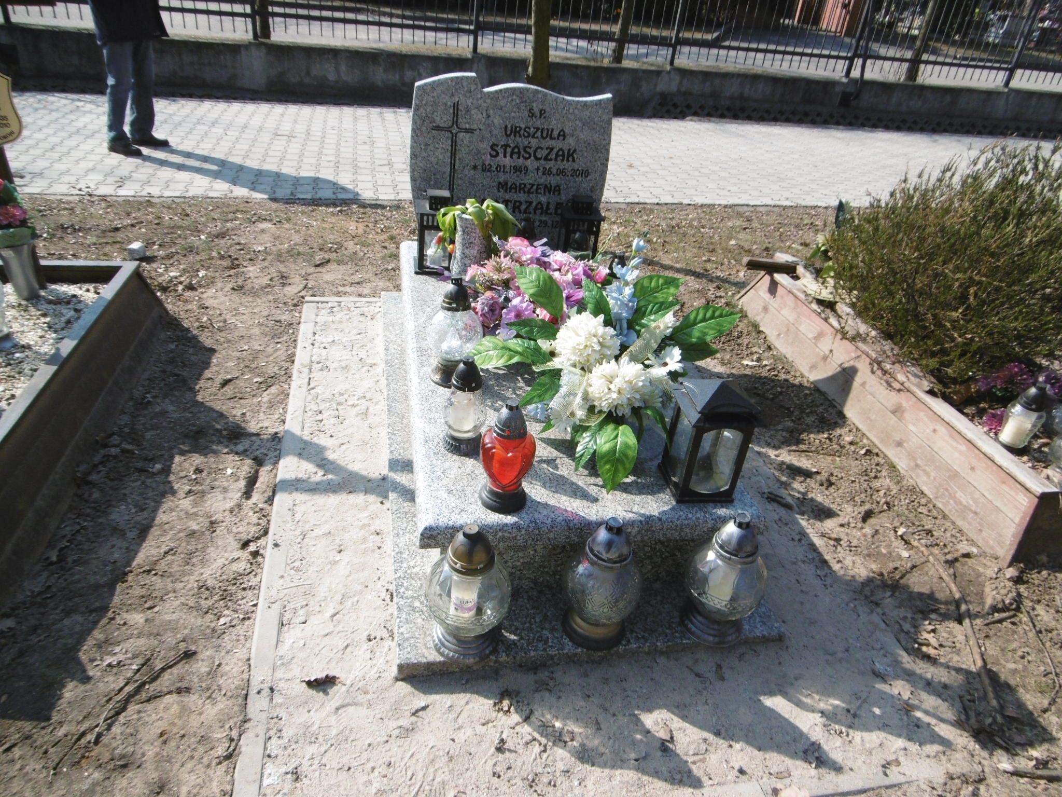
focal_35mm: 24
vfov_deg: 56.8
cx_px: 531
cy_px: 398
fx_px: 736
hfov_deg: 71.6
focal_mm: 4.3
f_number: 3.1
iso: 100
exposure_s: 1/800
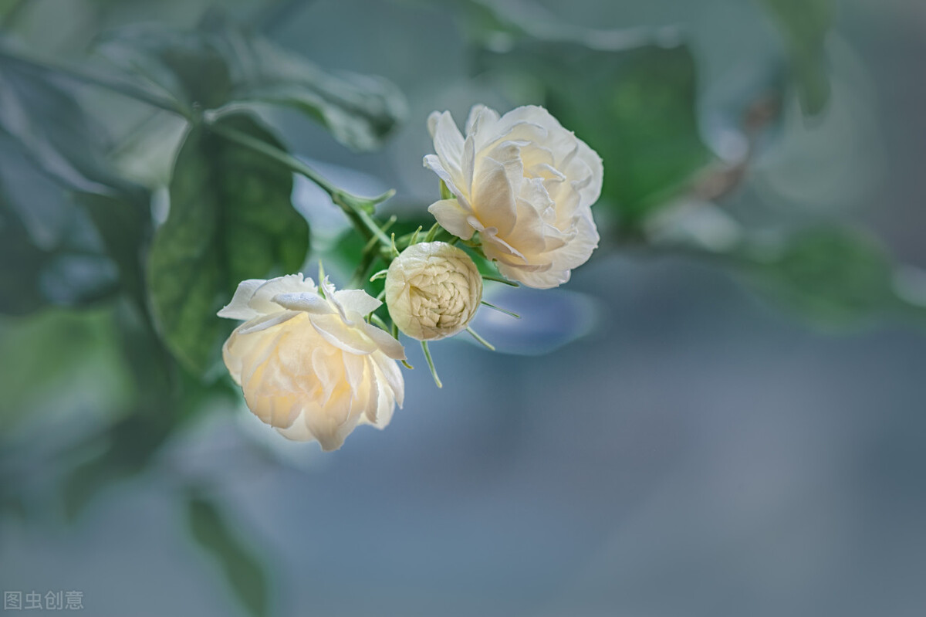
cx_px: 463
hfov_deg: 19.5
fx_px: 2700
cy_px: 308
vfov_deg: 13.0
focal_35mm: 105
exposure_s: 1/30
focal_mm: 105
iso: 160
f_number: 6.3
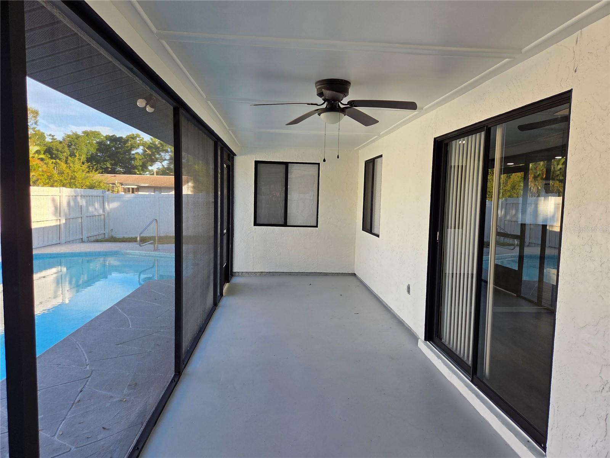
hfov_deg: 73.9
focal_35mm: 23
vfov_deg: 58.9
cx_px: 305
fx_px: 405
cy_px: 229
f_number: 1.8
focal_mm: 5.4
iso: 80
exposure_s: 1/673
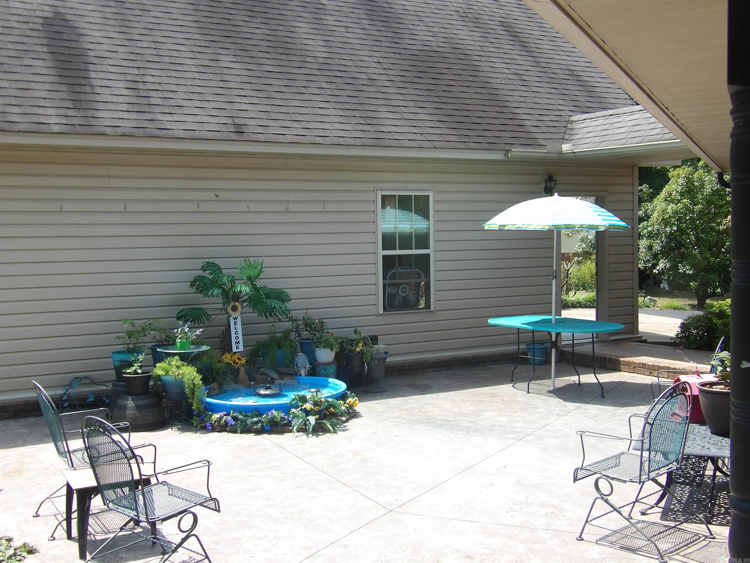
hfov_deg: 47.9
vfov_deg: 36.8
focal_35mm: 39
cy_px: 282
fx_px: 845
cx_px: 375
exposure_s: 1/382
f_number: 3.7
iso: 100
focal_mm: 7
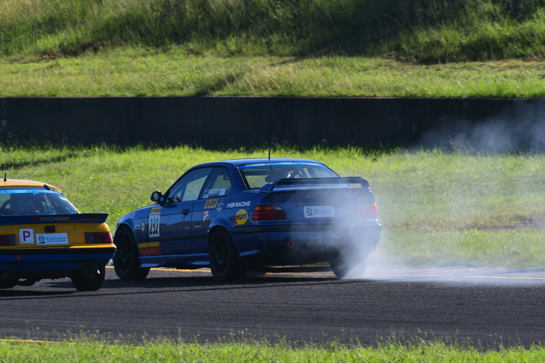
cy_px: 182
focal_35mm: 750
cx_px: 272
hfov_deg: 2.8
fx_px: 11351
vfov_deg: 1.8
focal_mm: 500
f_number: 11
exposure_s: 1/640
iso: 500
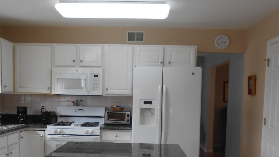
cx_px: 126
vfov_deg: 27.8
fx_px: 311
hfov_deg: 48.3
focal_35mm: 42
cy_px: 122
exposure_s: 1/30
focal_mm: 4.6
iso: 100
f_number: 3.5
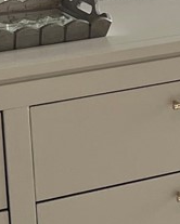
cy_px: -16
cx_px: 384
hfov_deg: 7.5
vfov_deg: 9.7
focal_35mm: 196
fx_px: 1303
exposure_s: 1/120
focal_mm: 5.1
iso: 40
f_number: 1.6
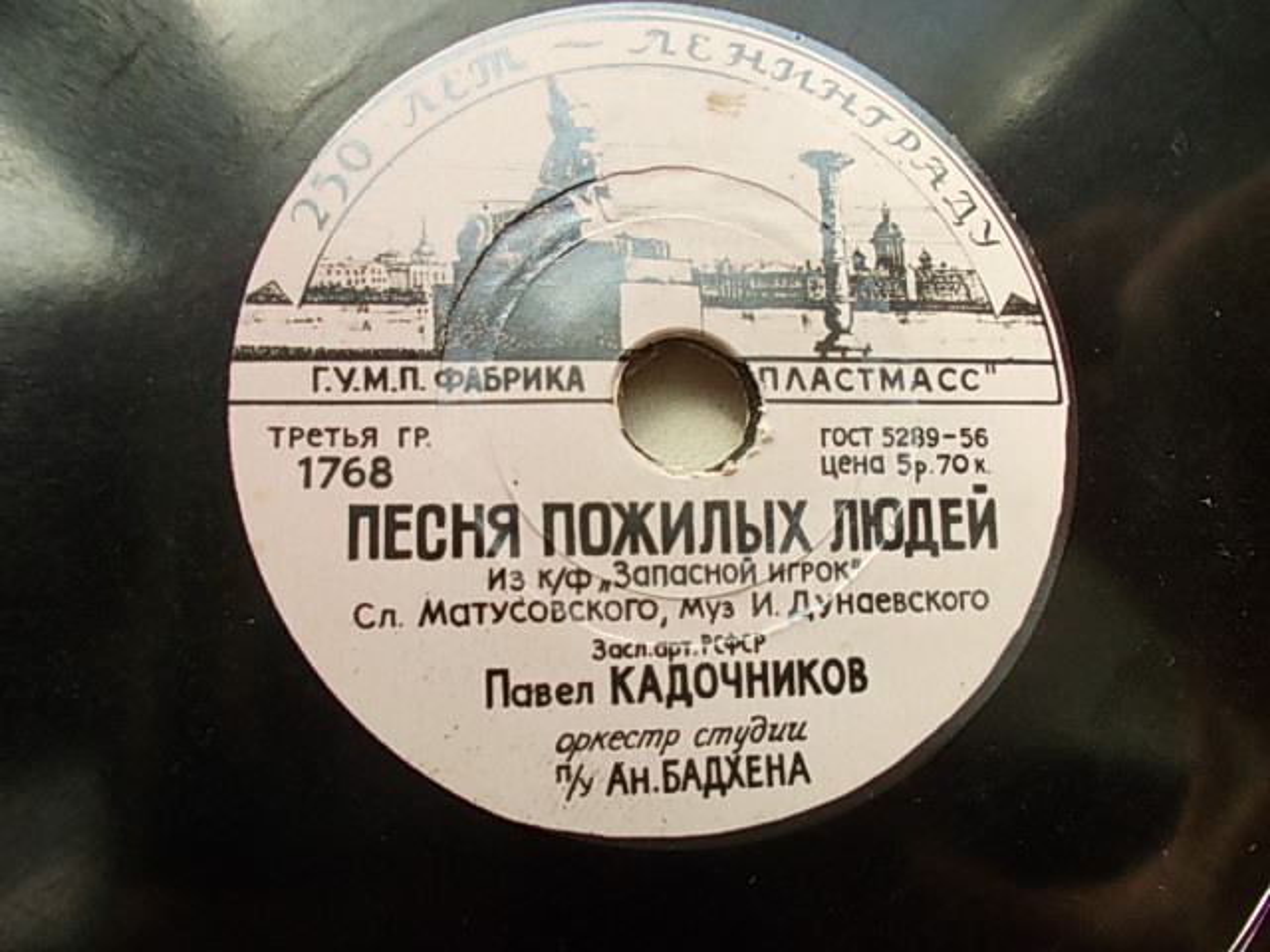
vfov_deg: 49.7
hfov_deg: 63.4
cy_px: 476
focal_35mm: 28
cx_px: 635
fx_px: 1027
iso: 80
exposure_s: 1/200
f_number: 2.7
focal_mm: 4
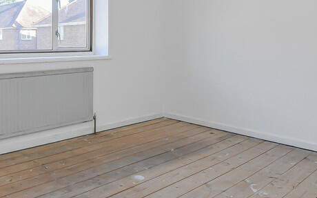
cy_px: 35
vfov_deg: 35.8
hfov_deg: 52.4
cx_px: 55
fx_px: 294
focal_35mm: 34
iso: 250
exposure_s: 1/15
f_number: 11
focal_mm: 10
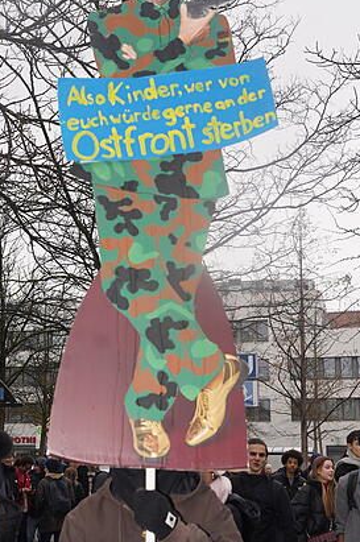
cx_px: 153
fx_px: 782
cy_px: 280
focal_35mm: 52
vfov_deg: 38.2
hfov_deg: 25.9
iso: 100
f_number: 4.5
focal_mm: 35
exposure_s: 1/250
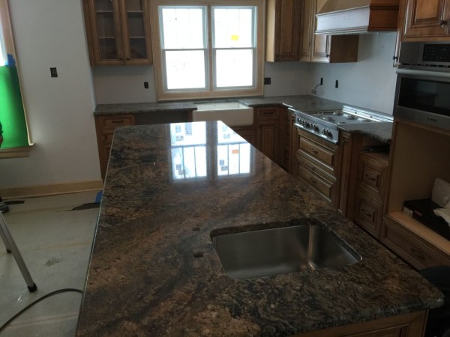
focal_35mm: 29
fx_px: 377
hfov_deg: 61.7
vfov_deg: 48.2
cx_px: 225
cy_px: 168
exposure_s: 1/30
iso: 50
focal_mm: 4.15
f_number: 2.2
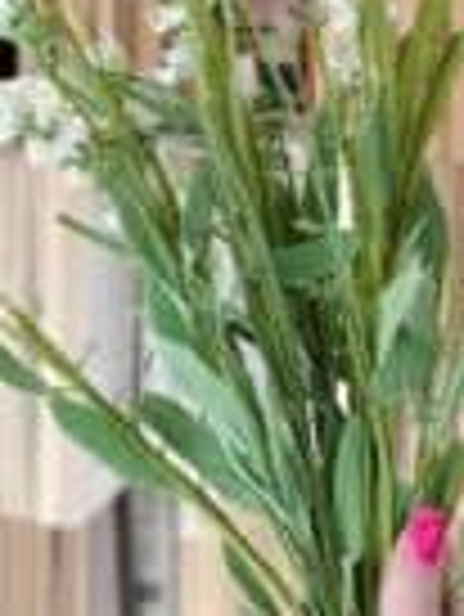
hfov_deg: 21.0
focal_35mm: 70
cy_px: 279
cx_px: 207
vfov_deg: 27.7
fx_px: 1249
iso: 125
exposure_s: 1/120
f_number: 1.78
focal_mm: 6.76
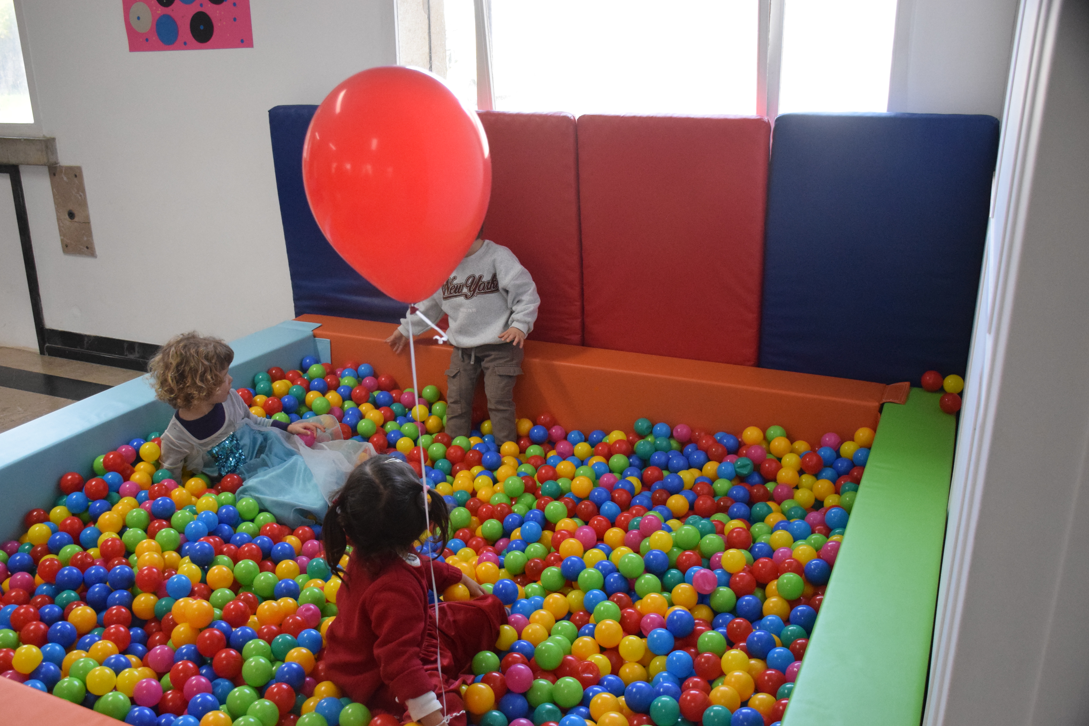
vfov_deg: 41.1
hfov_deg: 58.7
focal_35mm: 32
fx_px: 968
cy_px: 385
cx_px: 511
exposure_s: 1/400
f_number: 3.5
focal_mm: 20
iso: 3200
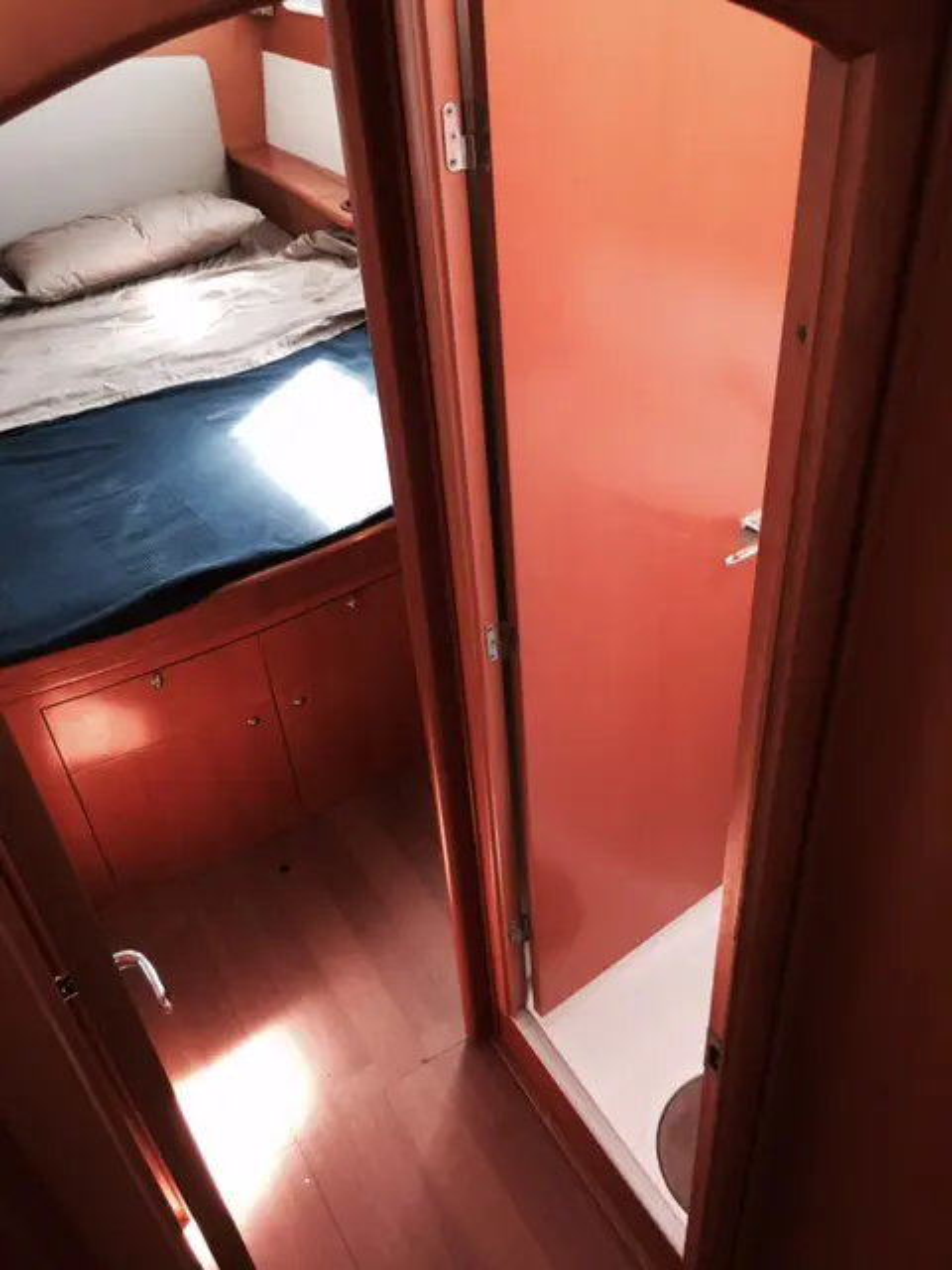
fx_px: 1063
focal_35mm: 29
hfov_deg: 48.2
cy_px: 635
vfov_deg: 61.7
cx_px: 476
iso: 100
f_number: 2.2
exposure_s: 1/30
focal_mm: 4.15
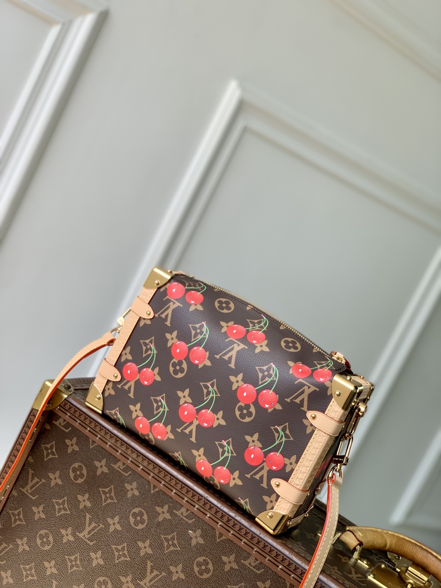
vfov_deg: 36.8
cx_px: 220
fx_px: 883
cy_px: 294
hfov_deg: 28.0
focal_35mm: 52
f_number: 2.4
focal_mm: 6
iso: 16
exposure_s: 1/134
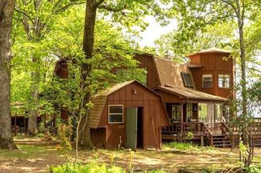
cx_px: 136
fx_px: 377
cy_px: 94
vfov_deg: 25.9
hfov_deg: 38.2
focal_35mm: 52
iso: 200
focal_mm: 35
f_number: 7.1
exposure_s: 1/400
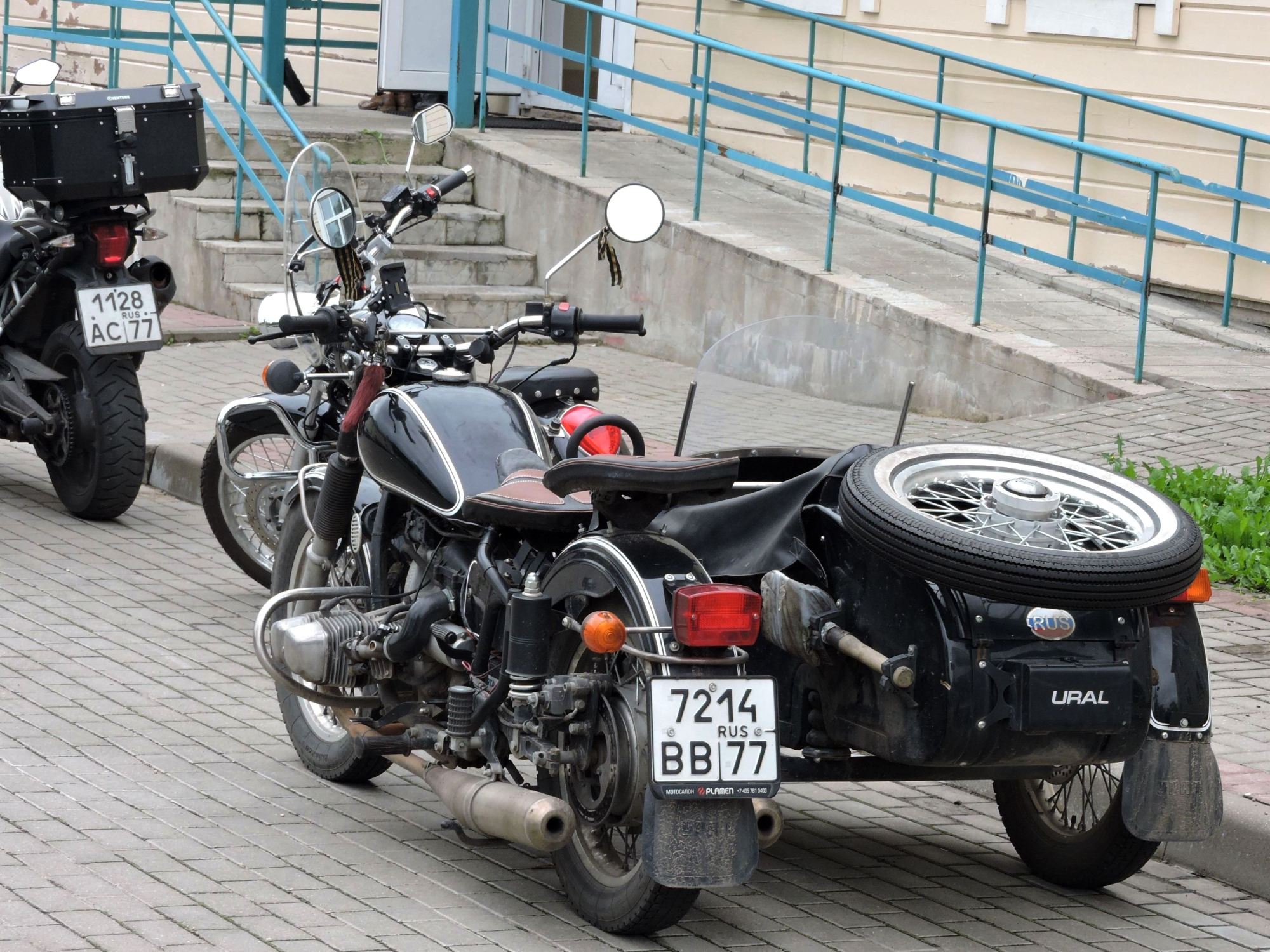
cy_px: 476
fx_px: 3852
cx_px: 635
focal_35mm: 105
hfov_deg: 18.7
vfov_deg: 14.1
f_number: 4.8
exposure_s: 1/100
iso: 100
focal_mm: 18.8
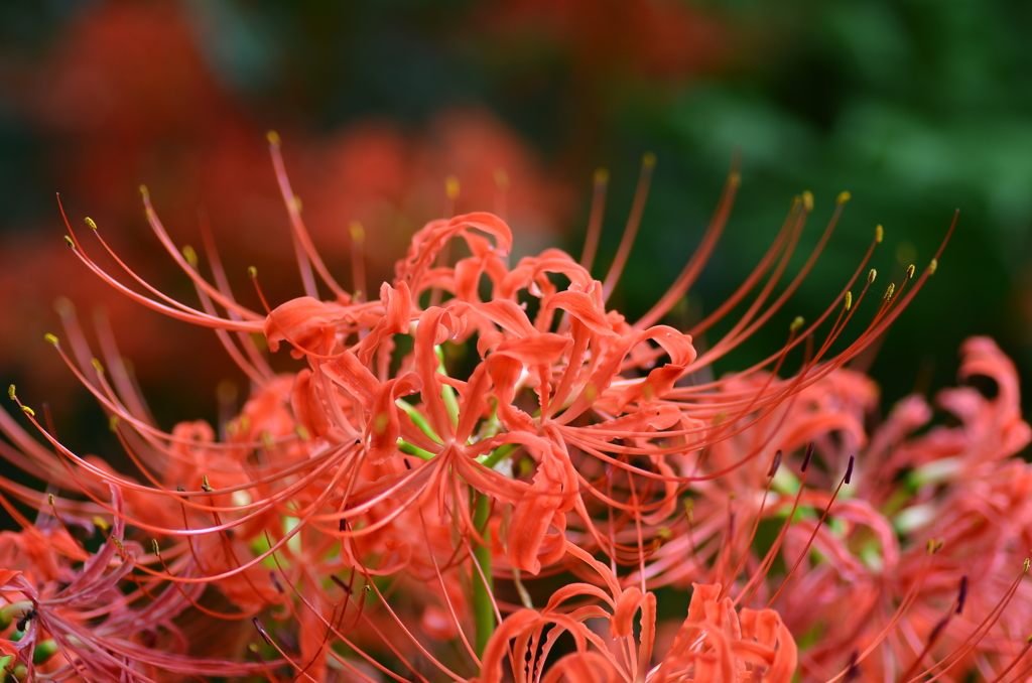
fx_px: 3862
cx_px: 516
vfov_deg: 10.1
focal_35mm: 135
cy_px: 342
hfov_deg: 15.2
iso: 100
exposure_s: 1/125
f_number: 3.2
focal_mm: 90
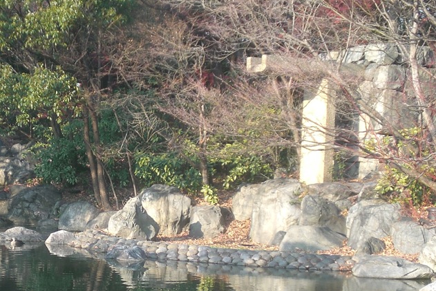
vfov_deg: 16.2
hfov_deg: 23.8
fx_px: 1018
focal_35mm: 84
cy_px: 225
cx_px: 91
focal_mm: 8.44
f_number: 3.6
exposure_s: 1/80
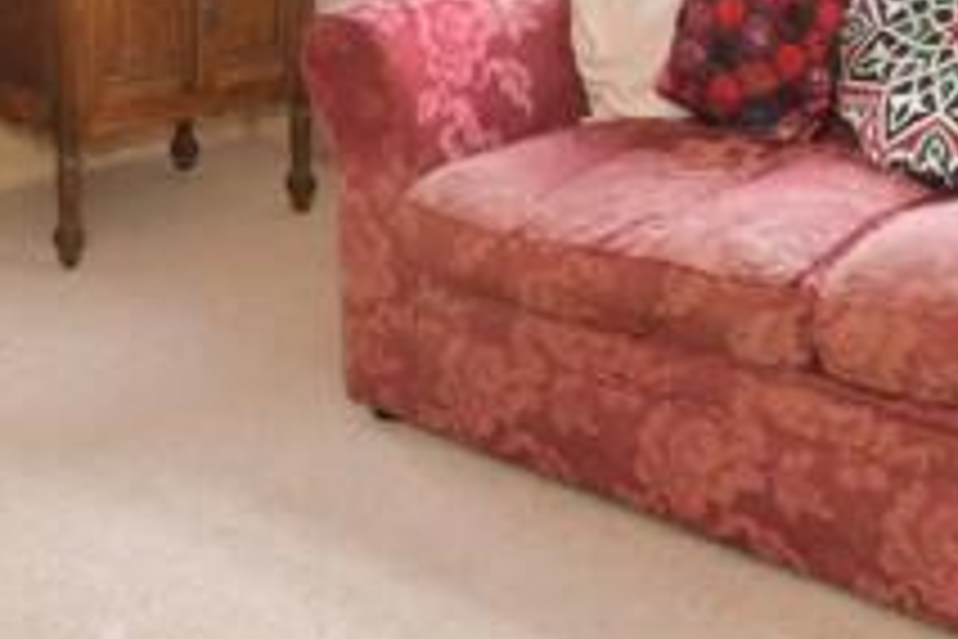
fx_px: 1916
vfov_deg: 16.9
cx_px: 130
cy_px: -362
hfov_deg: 27.3
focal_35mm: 72
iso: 640
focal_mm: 10
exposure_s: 1/13
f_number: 5
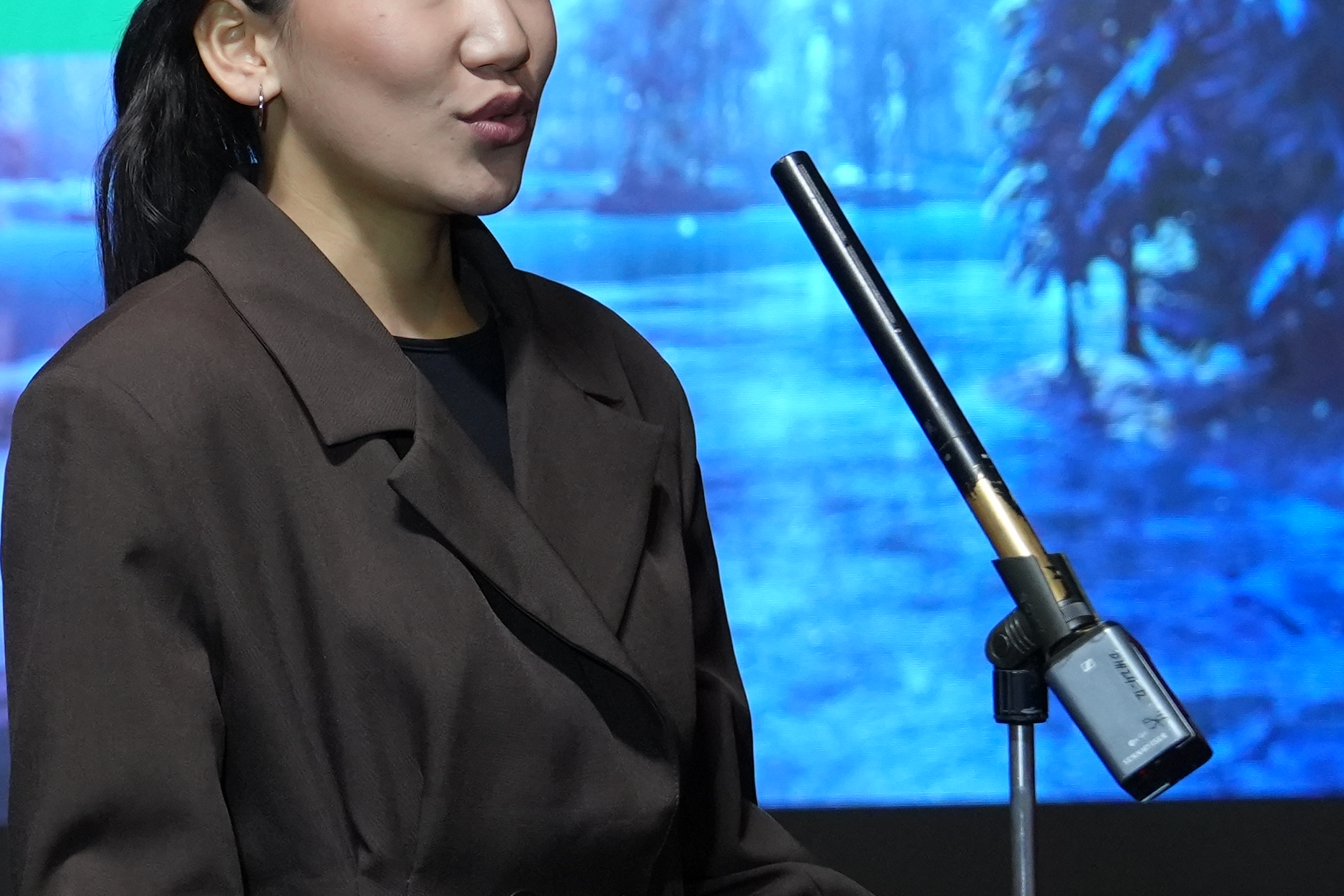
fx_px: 9817
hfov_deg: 7.7
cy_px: 466
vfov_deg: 5.2
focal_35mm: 263
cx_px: -589
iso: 2500
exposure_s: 1/160
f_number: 4
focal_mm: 70
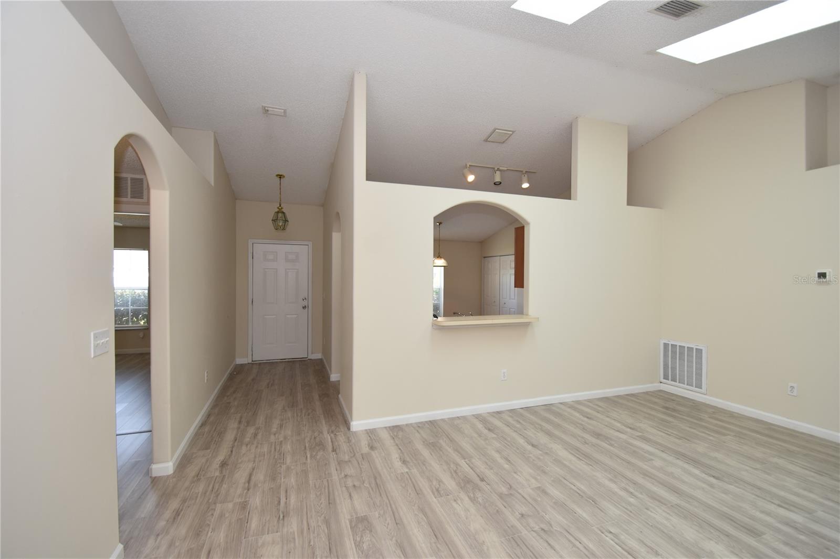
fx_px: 350
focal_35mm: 15
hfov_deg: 100.4
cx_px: 420
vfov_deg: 77.3
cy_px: 280
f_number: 4
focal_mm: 10
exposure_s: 1/60
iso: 220
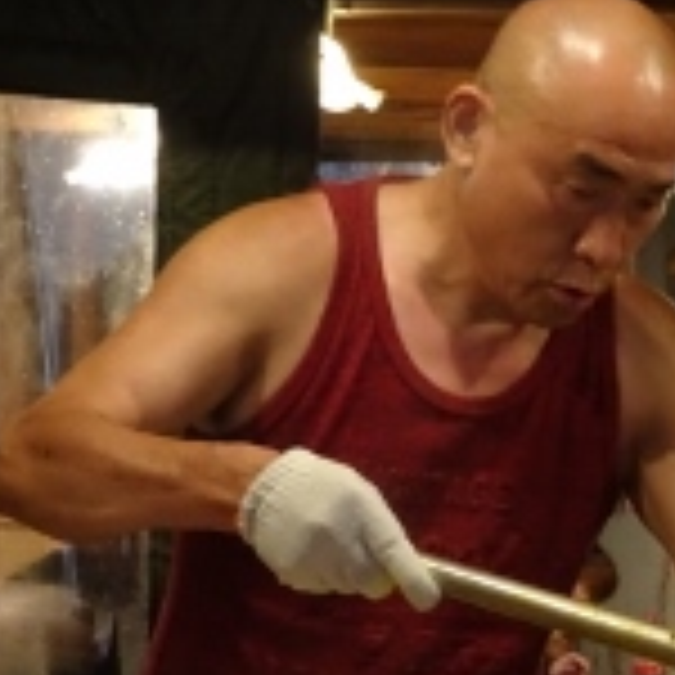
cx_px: 459
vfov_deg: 11.6
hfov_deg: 11.6
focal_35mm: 151
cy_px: 432
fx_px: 3331
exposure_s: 1/8
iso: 800
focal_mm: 10.95
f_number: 4.5
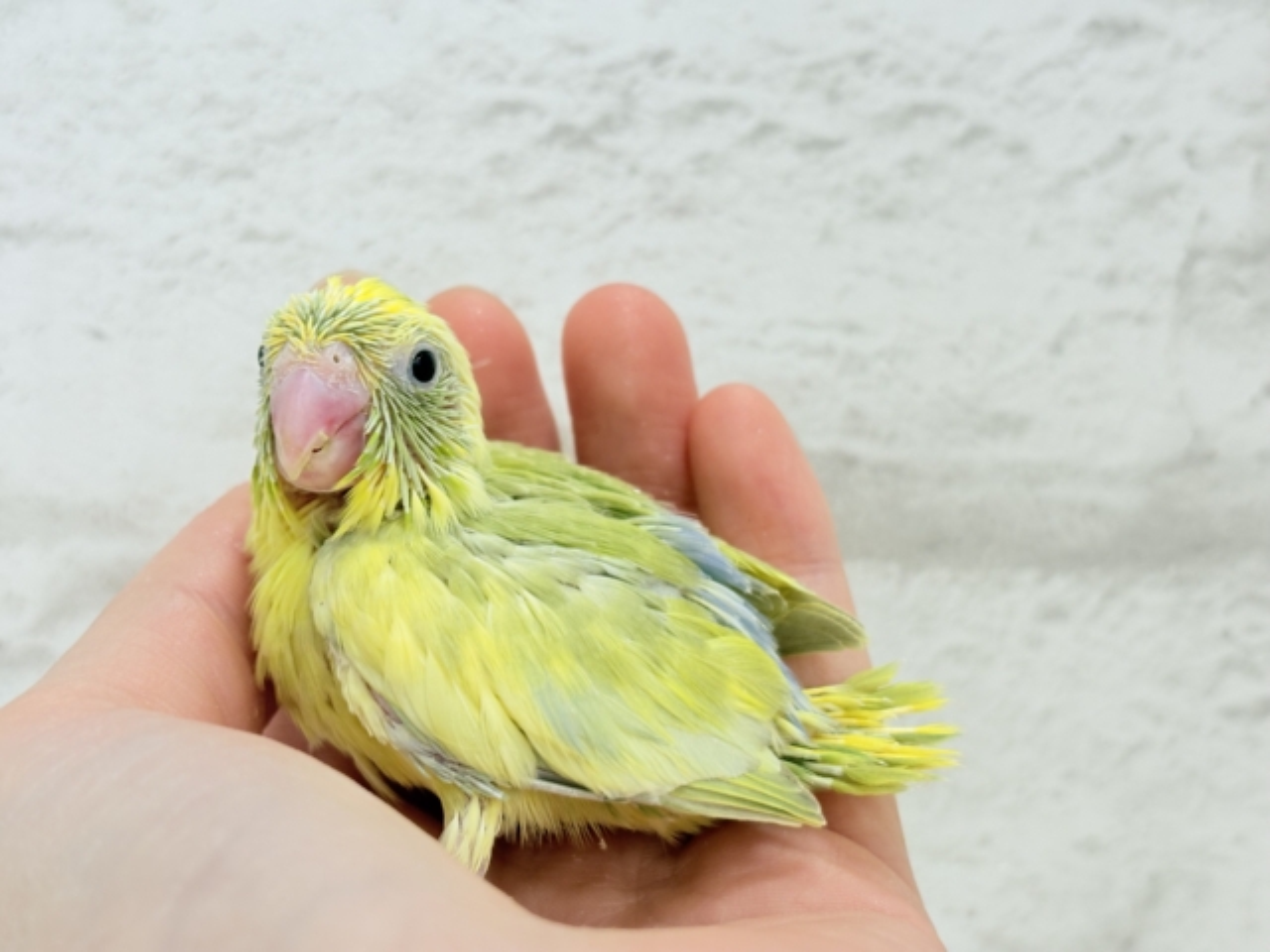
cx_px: 635
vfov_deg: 28.0
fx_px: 1908
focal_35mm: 52
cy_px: 476
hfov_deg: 36.8
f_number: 1.6
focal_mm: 5.96
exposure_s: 1/50
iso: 50
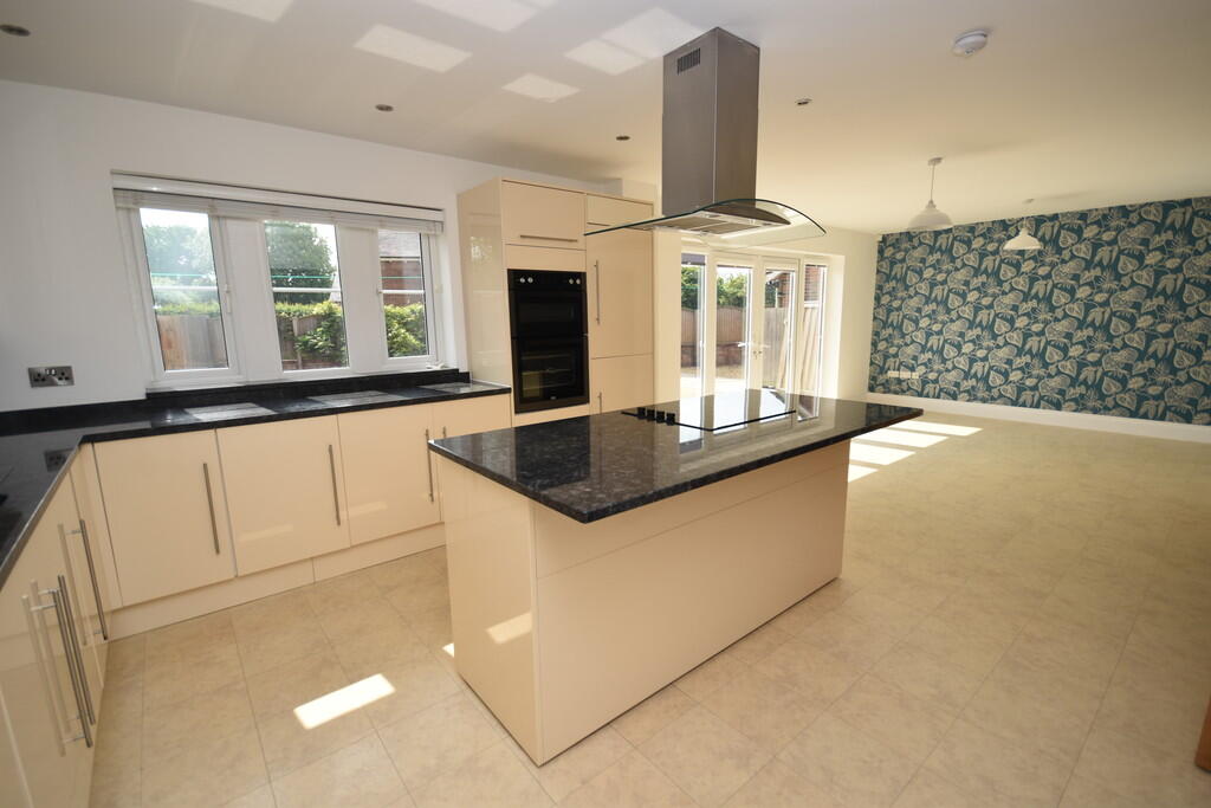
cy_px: 404
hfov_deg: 100.4
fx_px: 505
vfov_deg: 77.3
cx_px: 606
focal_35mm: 15
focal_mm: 10
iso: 100
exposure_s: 1/200
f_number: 5
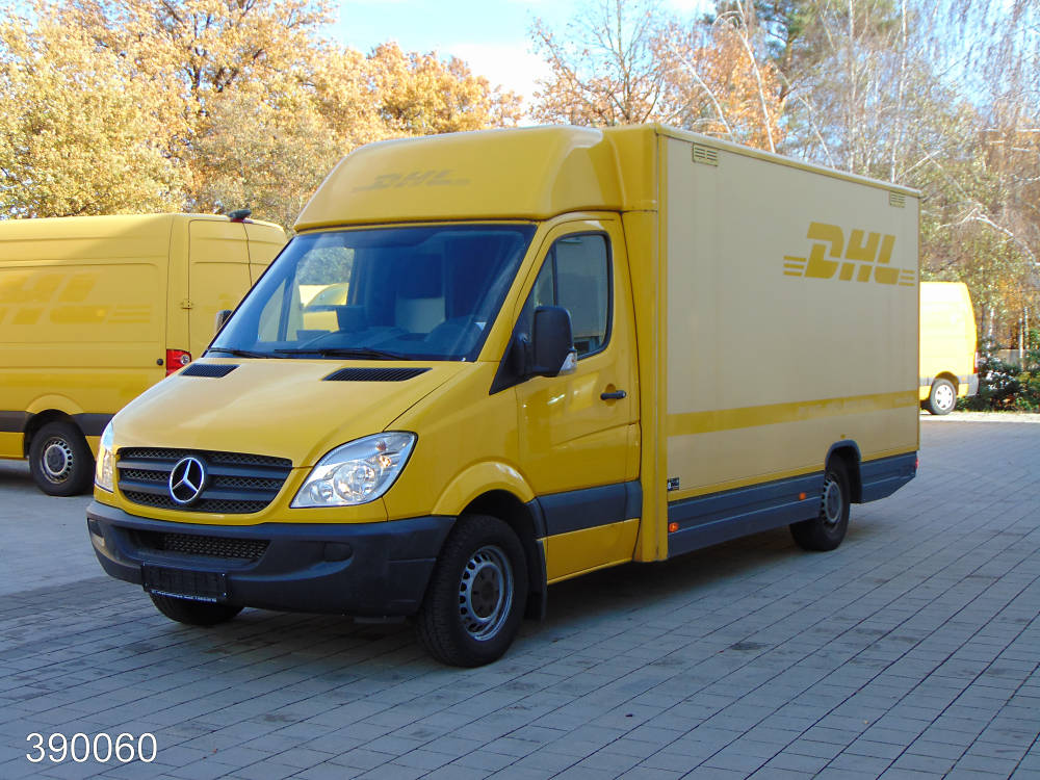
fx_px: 1502
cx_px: 520
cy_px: 390
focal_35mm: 50
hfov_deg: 38.2
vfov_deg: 29.1
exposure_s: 1/250
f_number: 3.5
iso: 80
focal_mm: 9
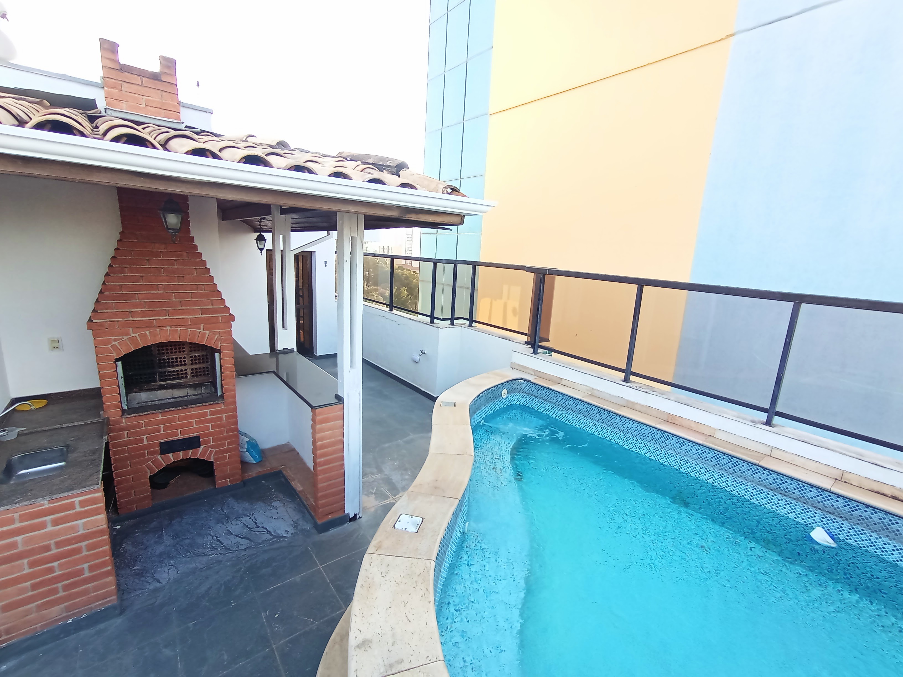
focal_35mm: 16
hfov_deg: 94.5
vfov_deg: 78.1
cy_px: 338
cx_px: 452
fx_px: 417
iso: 58
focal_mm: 1.65
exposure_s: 1/120
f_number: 2.2
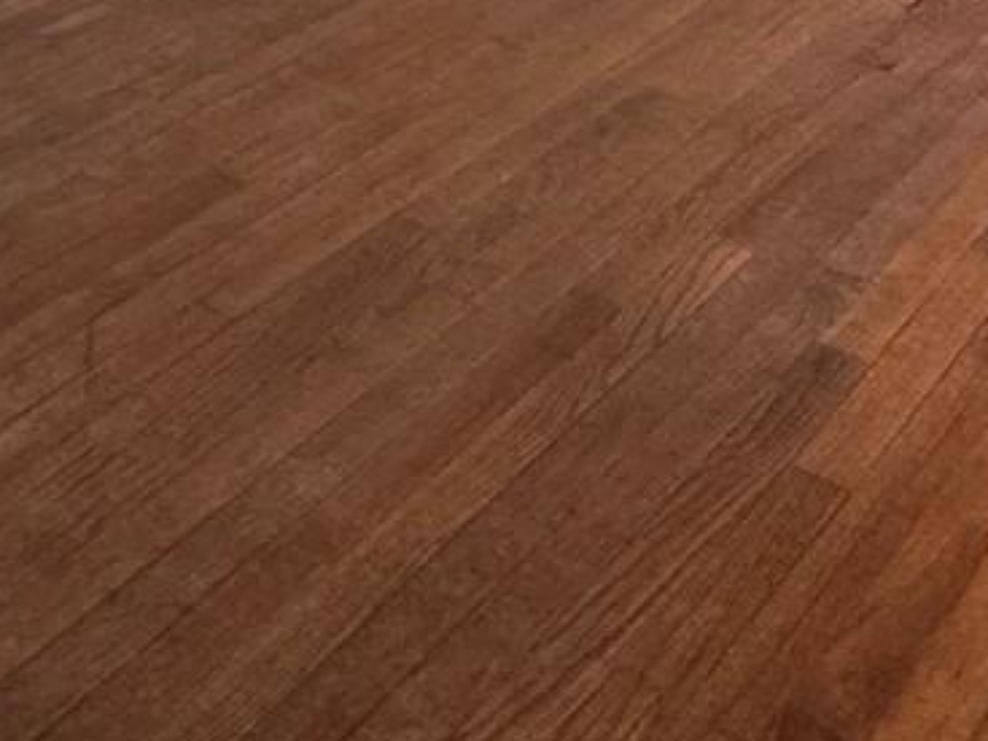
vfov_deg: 17.8
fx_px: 1740
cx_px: 105
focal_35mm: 61
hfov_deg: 30.4
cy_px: -687
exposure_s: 1/99
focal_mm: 2.22
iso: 250
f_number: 2.2
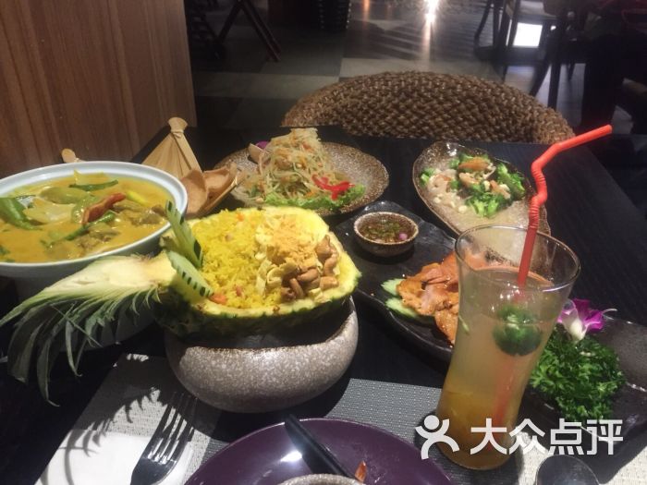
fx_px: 542
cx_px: 324
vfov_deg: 48.2
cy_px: 242
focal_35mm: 29
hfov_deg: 61.7
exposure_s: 1/20
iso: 250
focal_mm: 4.15
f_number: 2.2
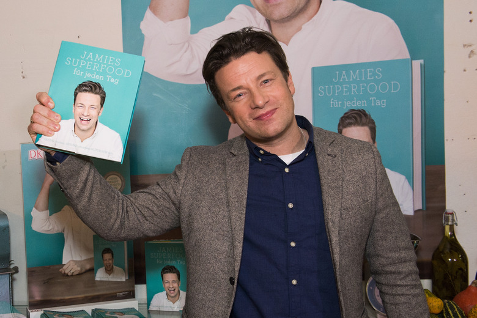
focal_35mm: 35
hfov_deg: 54.4
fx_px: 464
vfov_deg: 37.9
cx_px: 238
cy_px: 159
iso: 2500
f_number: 5.6
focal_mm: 35
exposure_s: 1/160
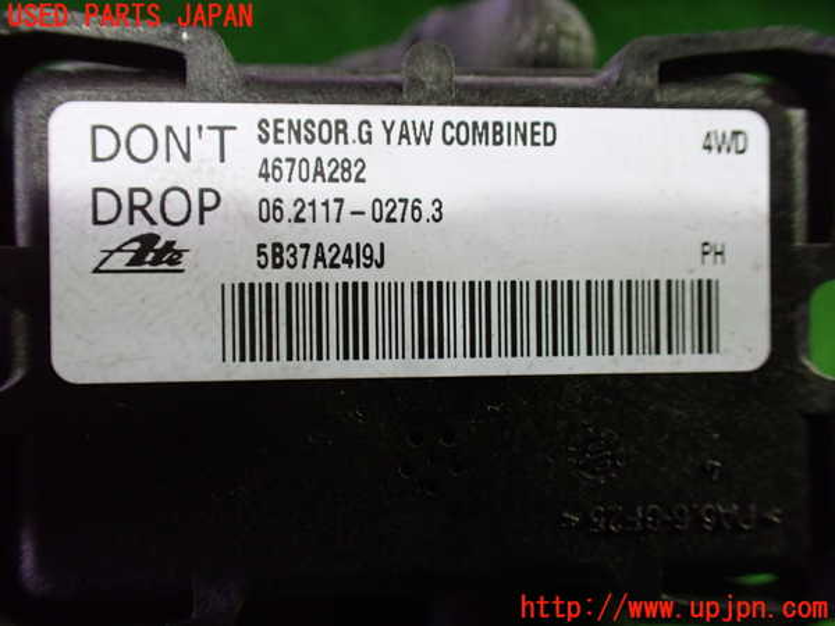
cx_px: 418
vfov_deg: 46.8
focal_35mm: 30
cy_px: 313
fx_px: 724
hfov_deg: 60.0
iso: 800
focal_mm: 5.4
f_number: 2.3
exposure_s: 1/60
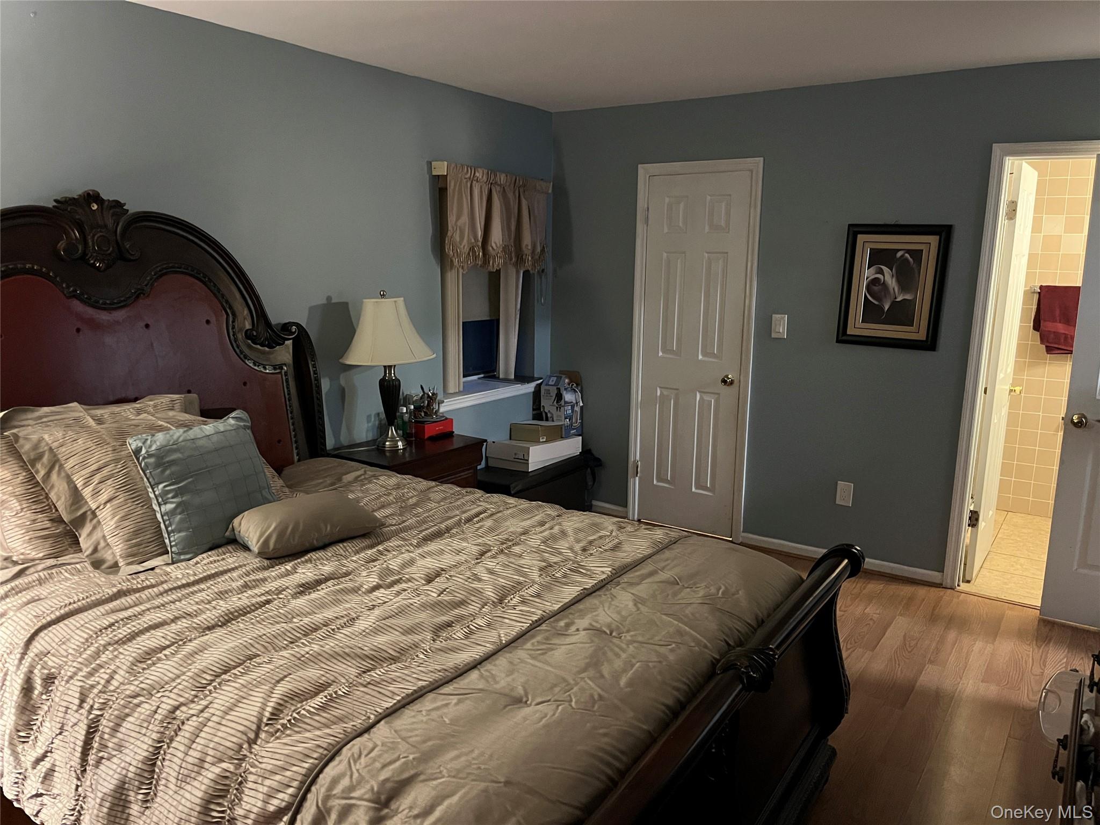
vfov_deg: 53.1
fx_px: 826
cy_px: 412
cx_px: 550
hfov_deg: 67.3
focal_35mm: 26
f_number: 1.6
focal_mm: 5.1
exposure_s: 1/30
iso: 640
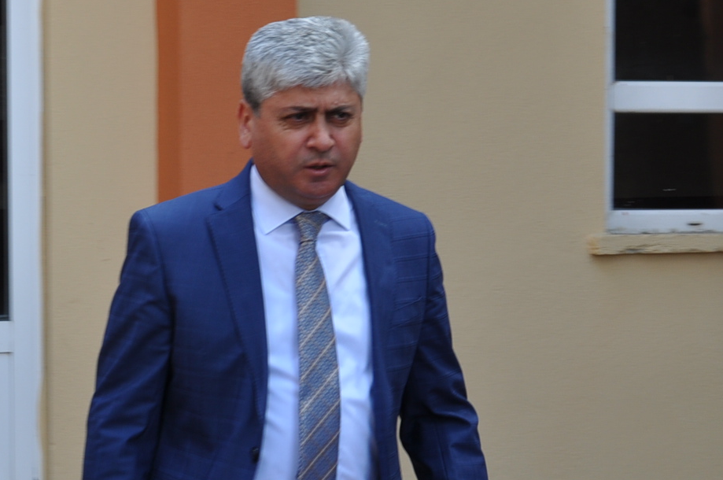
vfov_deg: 12.2
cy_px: 275
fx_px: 2246
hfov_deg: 18.1
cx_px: 129
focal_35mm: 112
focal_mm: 32
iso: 200
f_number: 8
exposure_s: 1/60
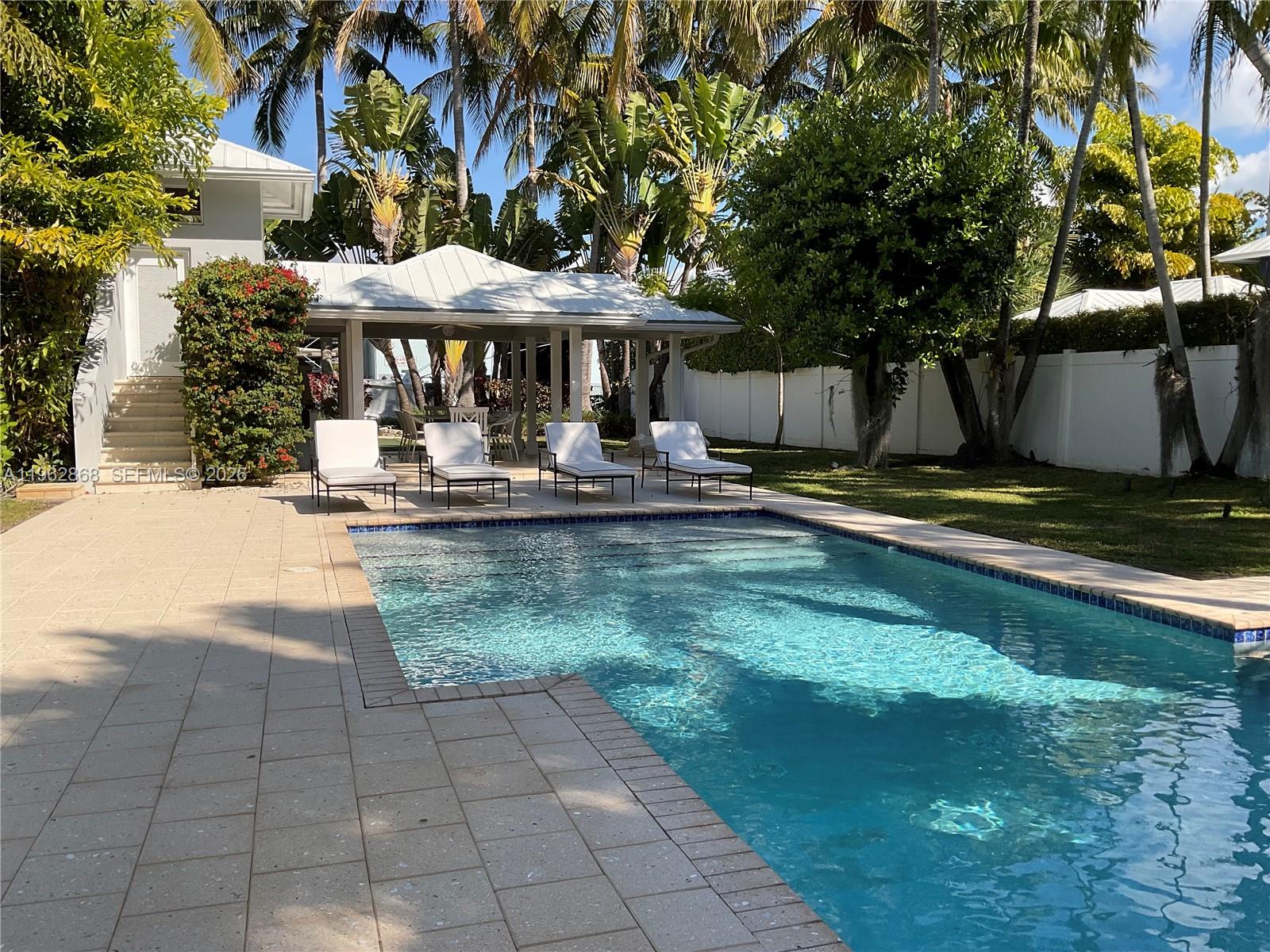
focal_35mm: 29
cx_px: 635
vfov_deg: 48.2
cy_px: 476
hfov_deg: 61.7
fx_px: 1064
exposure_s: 1/1279
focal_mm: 3
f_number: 1.8
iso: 16
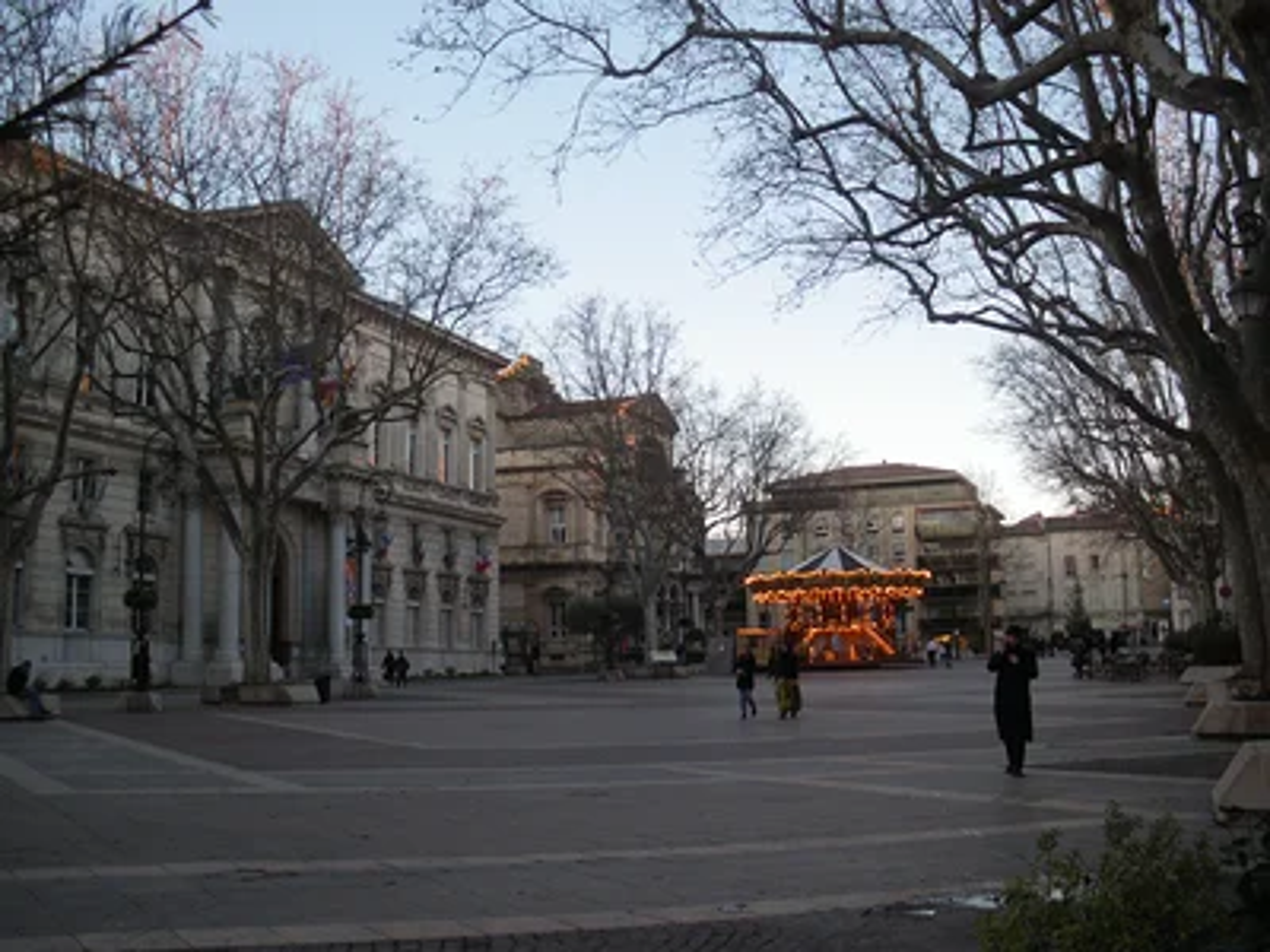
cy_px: 476
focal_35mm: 36
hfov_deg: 51.4
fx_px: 1321
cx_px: 635
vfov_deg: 39.7
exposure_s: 1/60
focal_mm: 6.3
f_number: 3.5
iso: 64
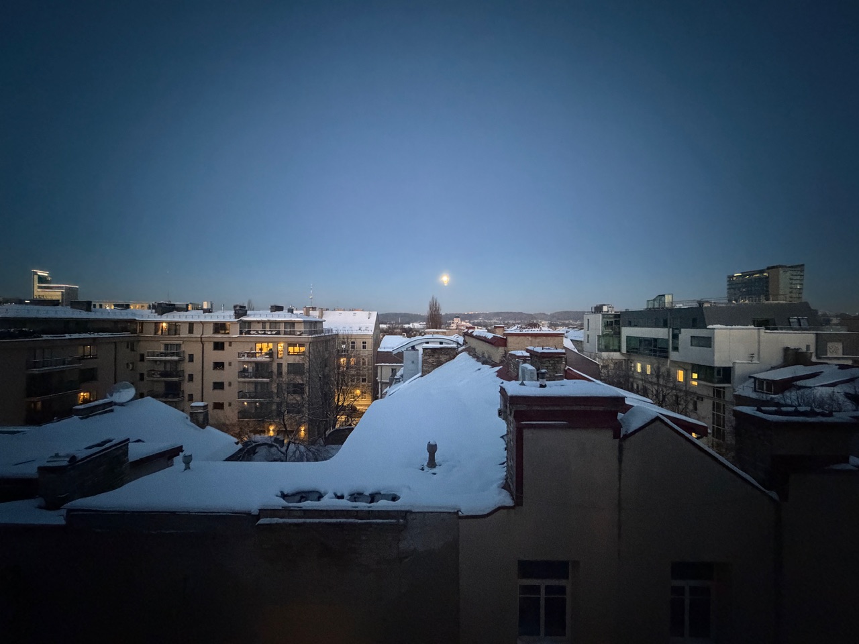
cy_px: 322
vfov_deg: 85.7
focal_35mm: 14
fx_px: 347
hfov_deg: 102.1
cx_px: 430
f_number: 2.2
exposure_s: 1/33
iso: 1250
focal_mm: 2.22
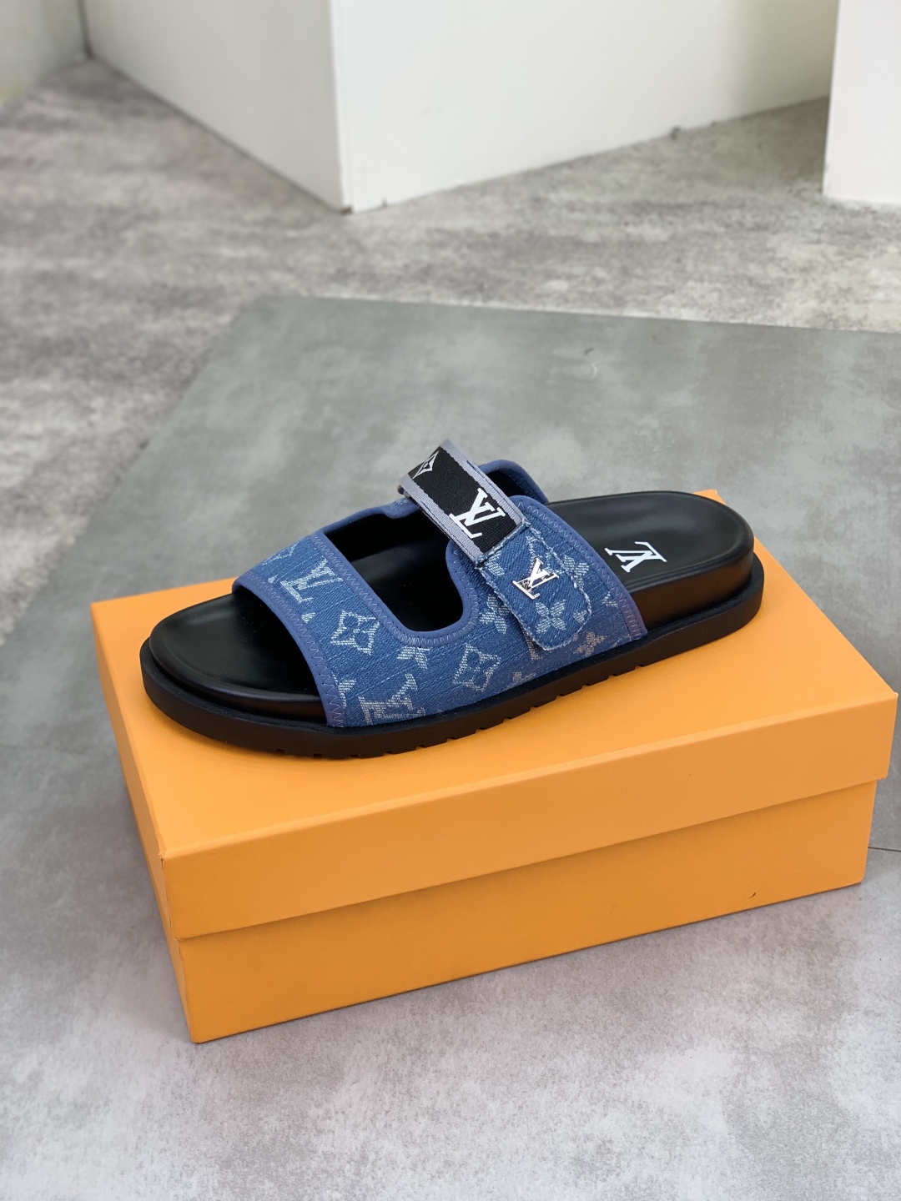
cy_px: 600
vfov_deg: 36.8
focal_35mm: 52
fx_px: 1805
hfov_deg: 28.0
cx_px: 450
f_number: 2.4
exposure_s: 1/100
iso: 25
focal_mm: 6
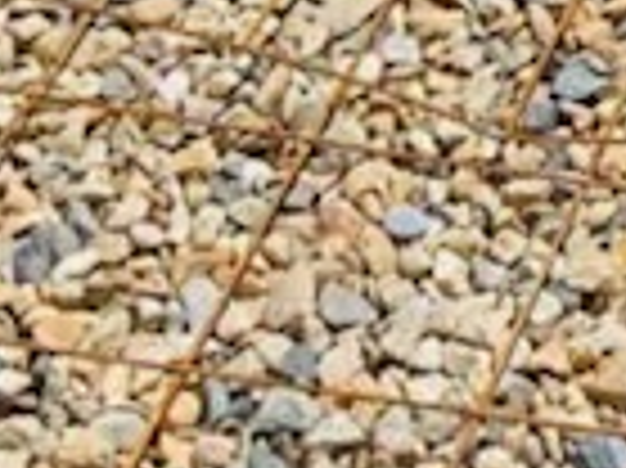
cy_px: -1233
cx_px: 1365
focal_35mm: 206
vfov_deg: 6.2
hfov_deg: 8.9
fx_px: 3722
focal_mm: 3.99
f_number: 1.8
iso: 20
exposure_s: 1/1946
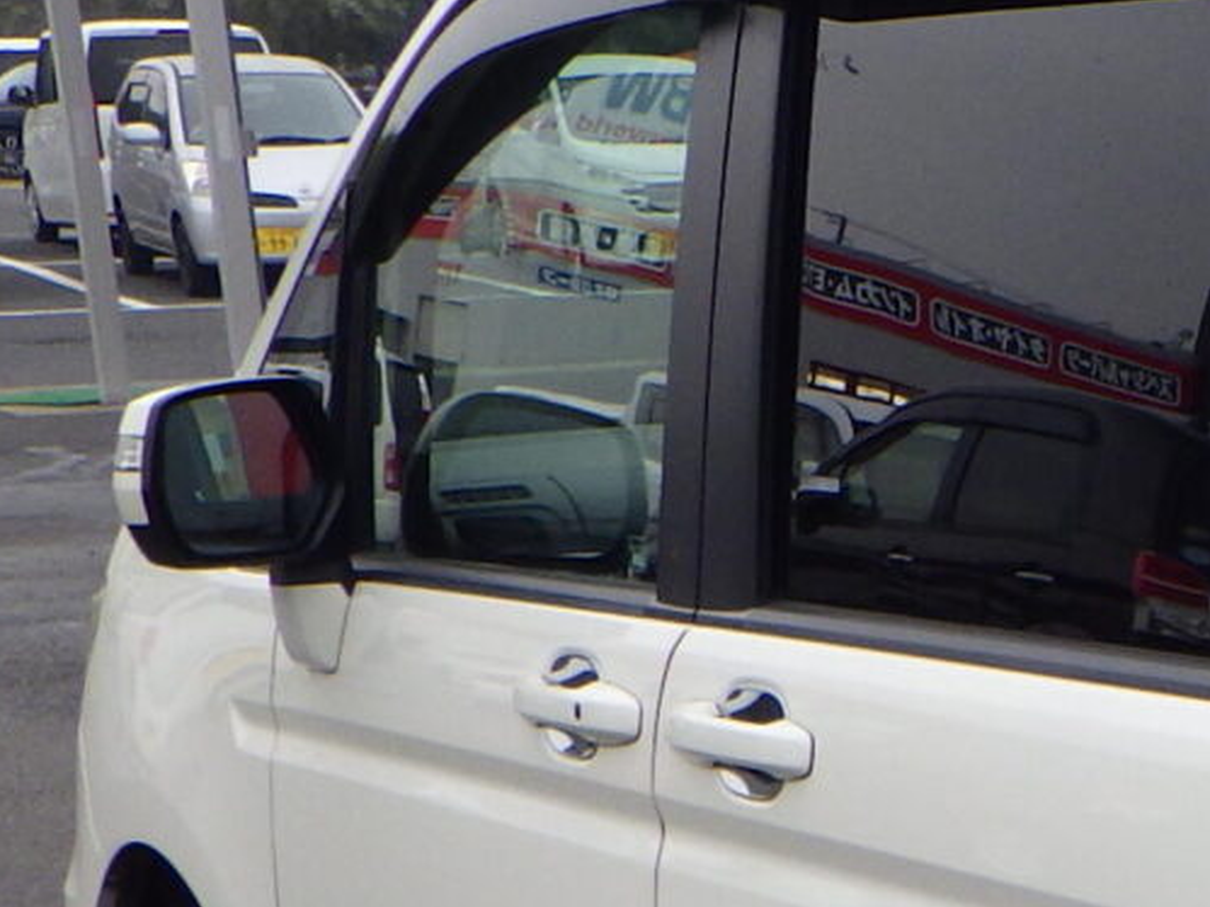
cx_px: 2342
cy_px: 1120
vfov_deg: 12.5
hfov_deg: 14.5
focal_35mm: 115
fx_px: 4019
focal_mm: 5
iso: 125
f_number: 3.5
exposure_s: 1/80
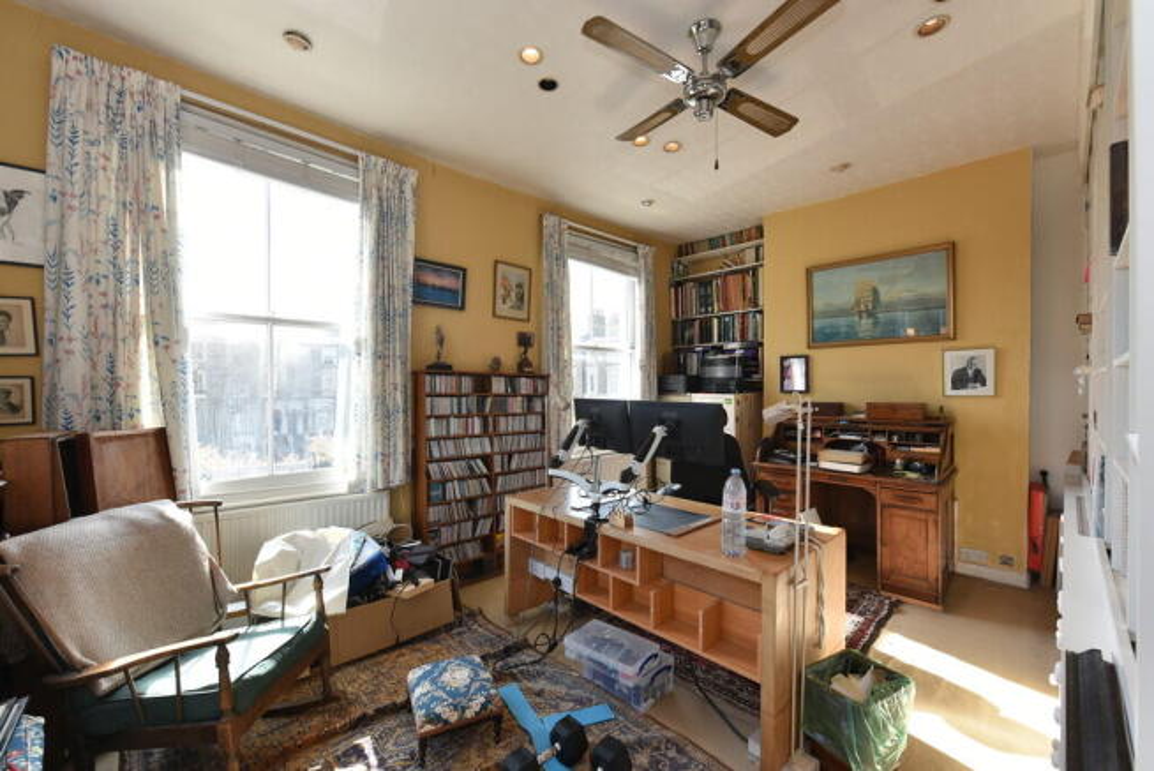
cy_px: 386
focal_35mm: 14
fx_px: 449
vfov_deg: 81.3
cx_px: 577
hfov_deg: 104.2
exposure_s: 1/40
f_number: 8
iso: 100
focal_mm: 14
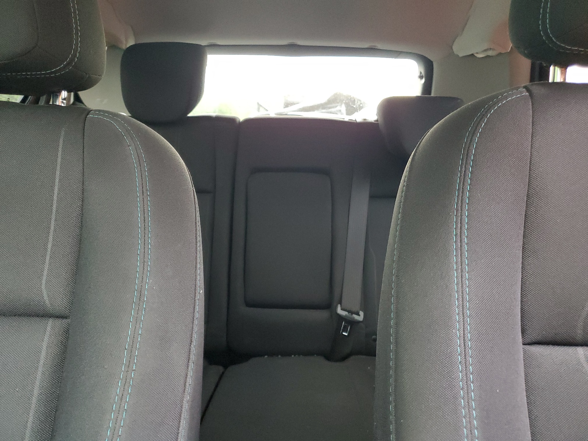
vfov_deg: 53.1
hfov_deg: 67.3
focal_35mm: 26
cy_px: 220
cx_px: 294
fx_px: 442
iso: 410
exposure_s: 1/60.2
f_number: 1.5
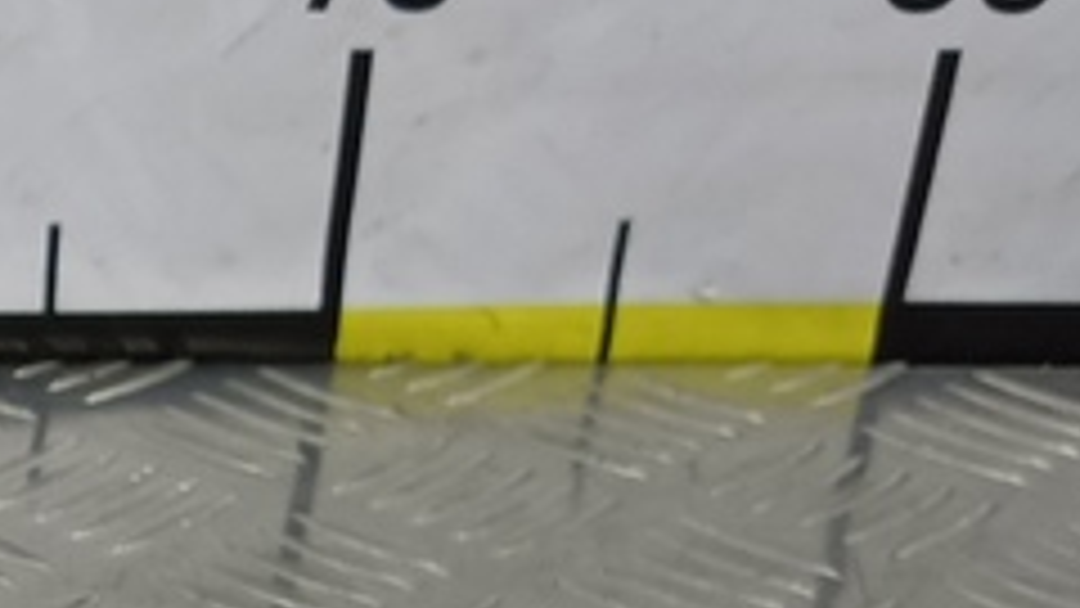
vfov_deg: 9.7
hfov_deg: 18.1
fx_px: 3064
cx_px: -477
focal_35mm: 107
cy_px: 1567
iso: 101
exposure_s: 1/50
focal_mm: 4.11
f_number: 1.6
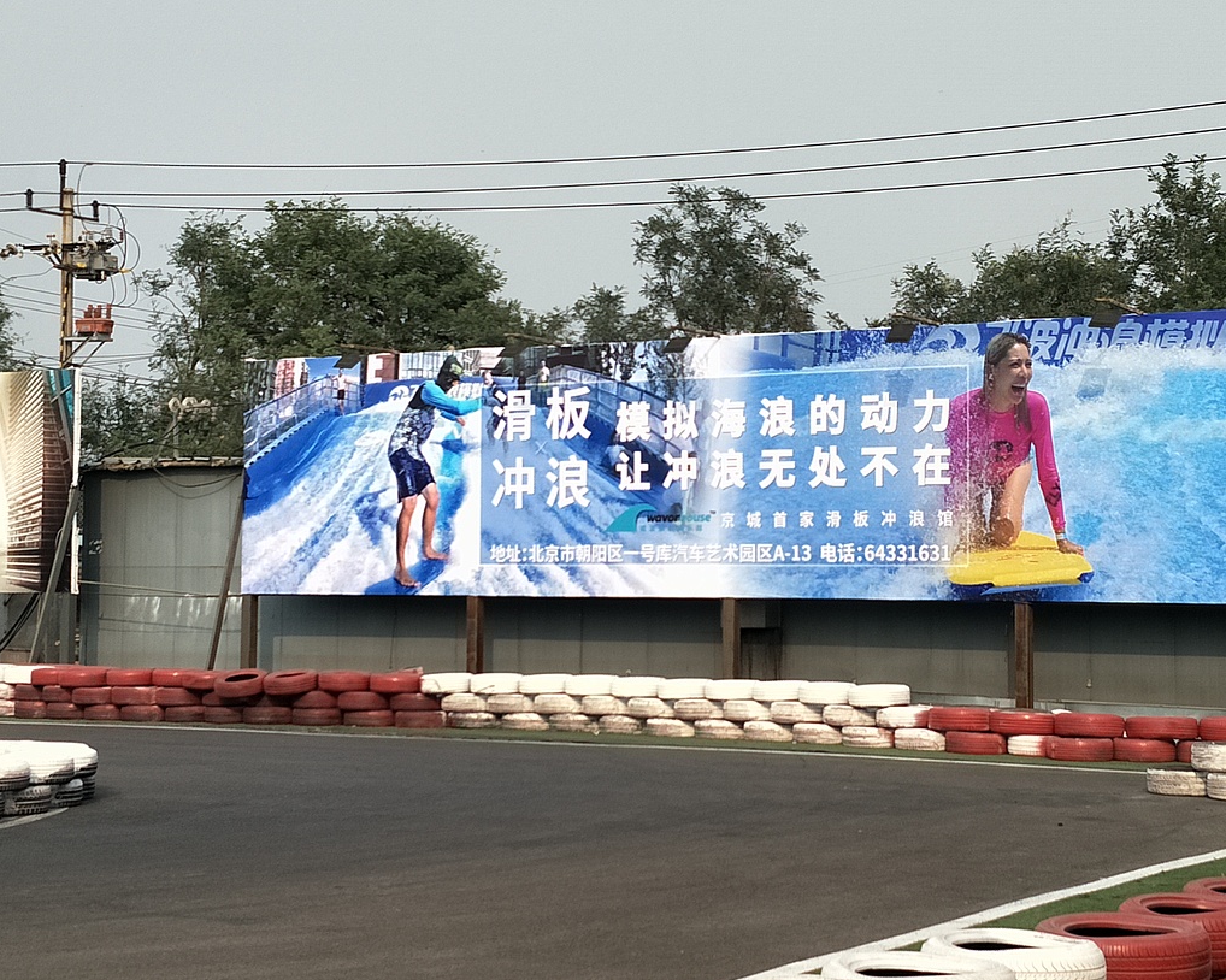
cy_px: 454
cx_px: 706
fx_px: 980
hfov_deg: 63.7
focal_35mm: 27
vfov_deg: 53.1
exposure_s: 1/847
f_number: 1.7
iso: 33
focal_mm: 3.79
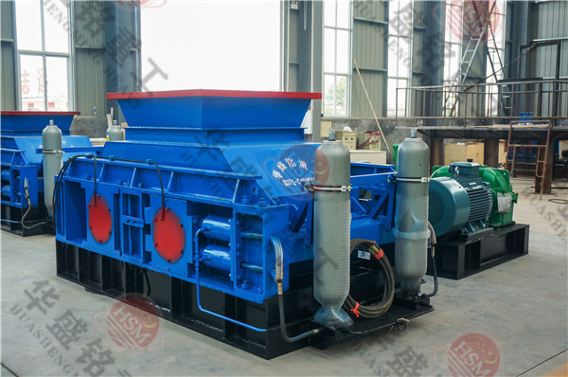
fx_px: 638
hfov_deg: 48.0
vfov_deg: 32.9
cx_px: 284
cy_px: 188
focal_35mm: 40
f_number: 4.5
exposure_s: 1/80
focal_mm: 27
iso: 200
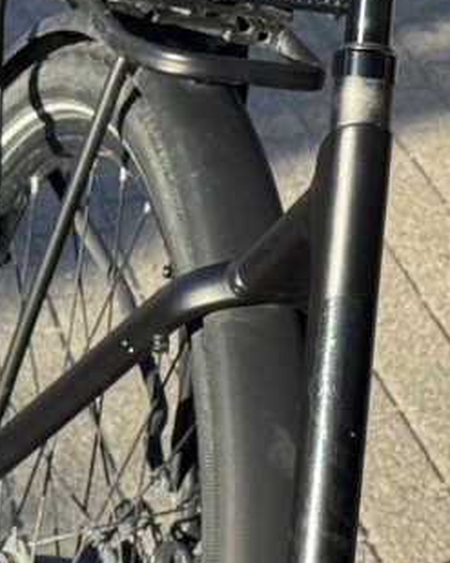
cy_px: 120
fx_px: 3131
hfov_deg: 8.0
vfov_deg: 10.2
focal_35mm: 188
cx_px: 767
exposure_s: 1/1597
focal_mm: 6.76
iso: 64
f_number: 1.78
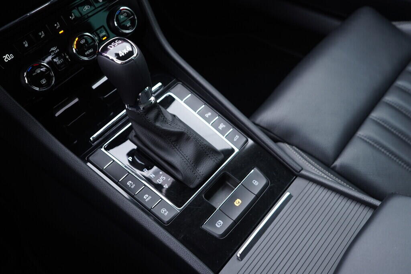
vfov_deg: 36.9
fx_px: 411
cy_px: 137
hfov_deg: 53.1
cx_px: 206
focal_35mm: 36
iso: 250
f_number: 2.8
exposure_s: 1/40
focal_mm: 24
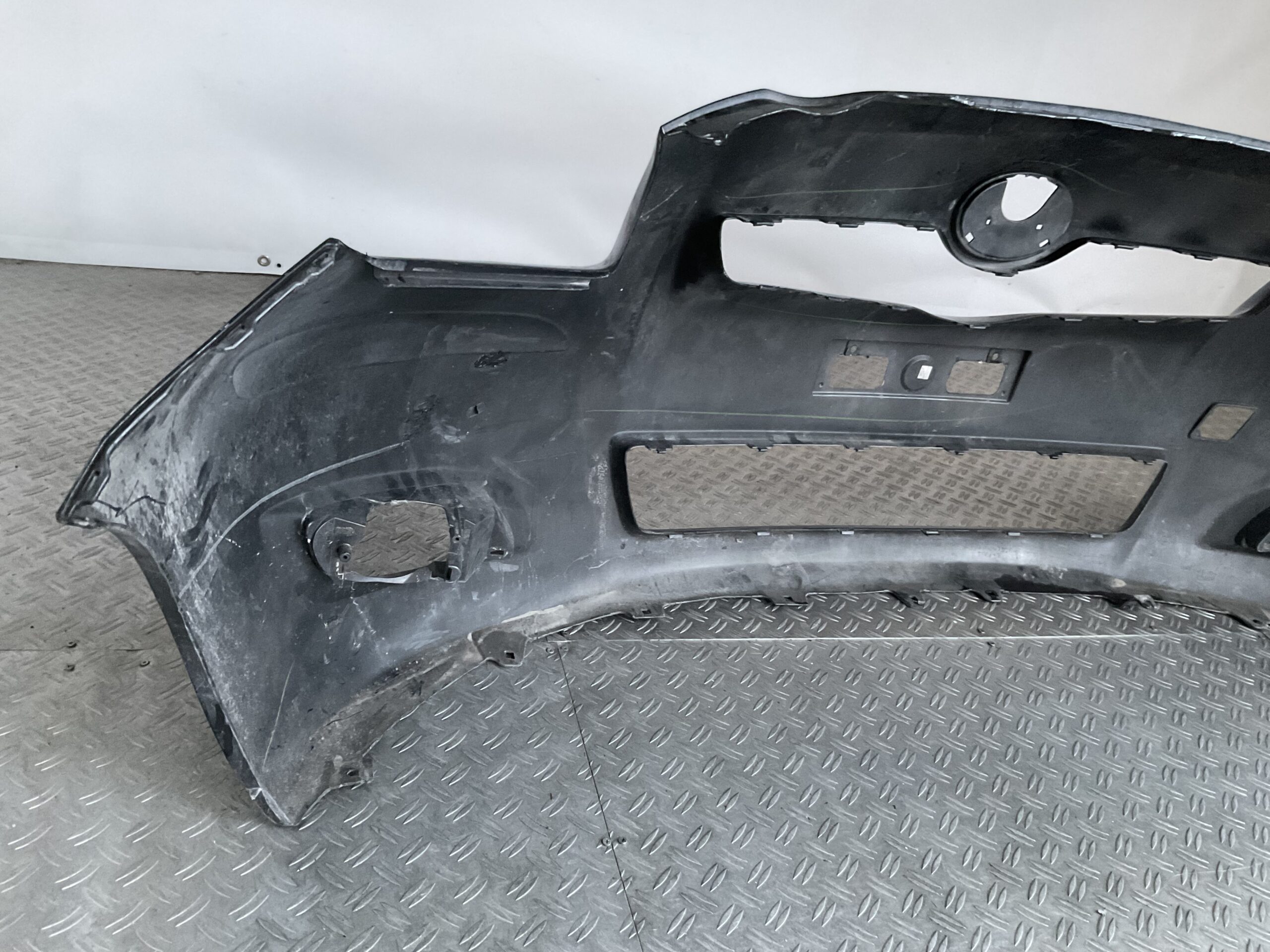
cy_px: 476
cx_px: 635
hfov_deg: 61.7
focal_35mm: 29
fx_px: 1064
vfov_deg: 48.2
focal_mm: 3
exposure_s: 1/33
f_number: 1.8
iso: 320
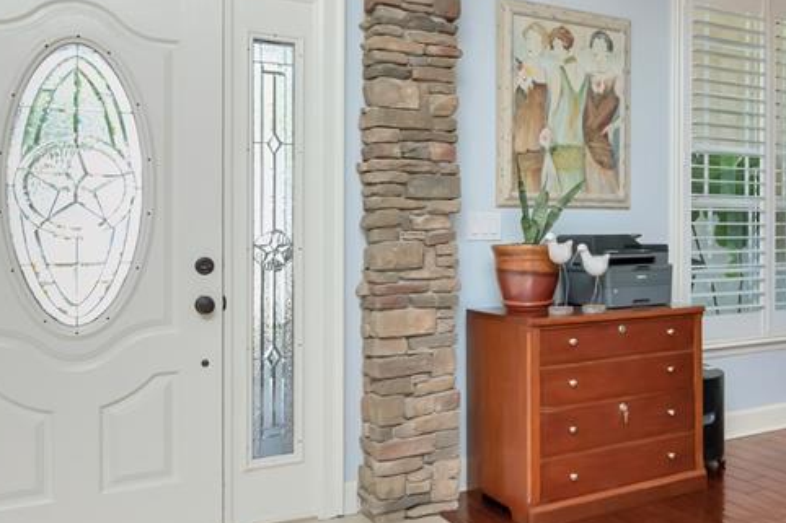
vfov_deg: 37.8
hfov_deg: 51.6
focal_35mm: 35
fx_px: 765
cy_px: 254
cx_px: 605
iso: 1000
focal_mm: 11
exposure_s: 1/60
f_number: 7.1
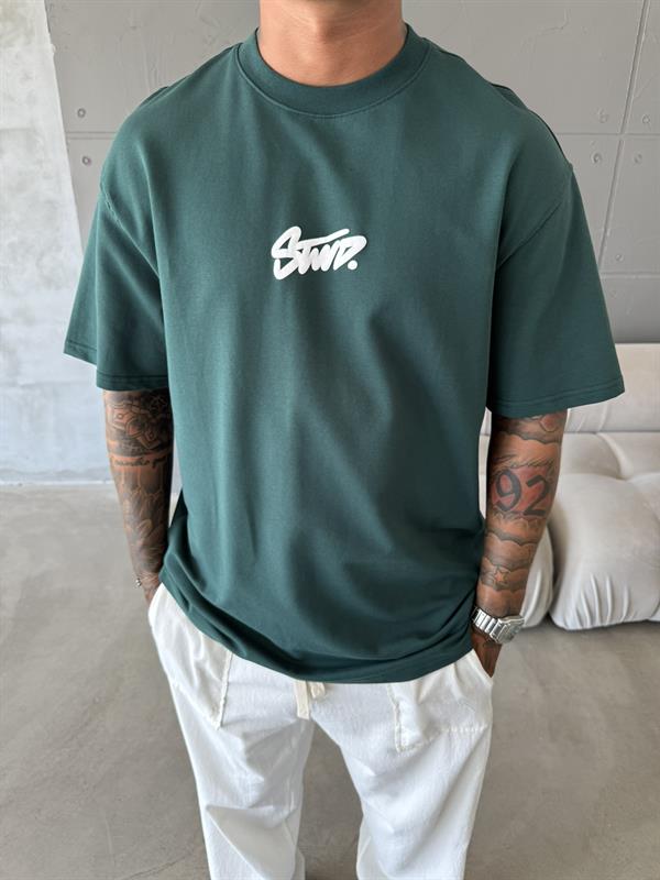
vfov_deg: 71.6
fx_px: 610
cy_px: 440
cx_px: 330
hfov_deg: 56.8
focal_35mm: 24
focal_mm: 6.76
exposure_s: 1/173
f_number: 1.78
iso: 100
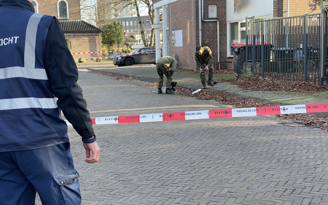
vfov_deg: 23.1
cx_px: 164
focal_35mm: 56
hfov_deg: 36.3
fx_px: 501
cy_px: 117
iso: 32
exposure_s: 1/122
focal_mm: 6
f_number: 2
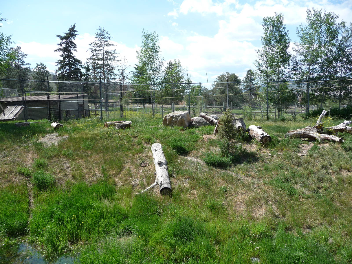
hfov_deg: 63.4
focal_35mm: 28
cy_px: 132
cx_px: 176
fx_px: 285
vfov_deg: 49.7
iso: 100
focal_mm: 4.7
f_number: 3.3
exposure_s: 1/640
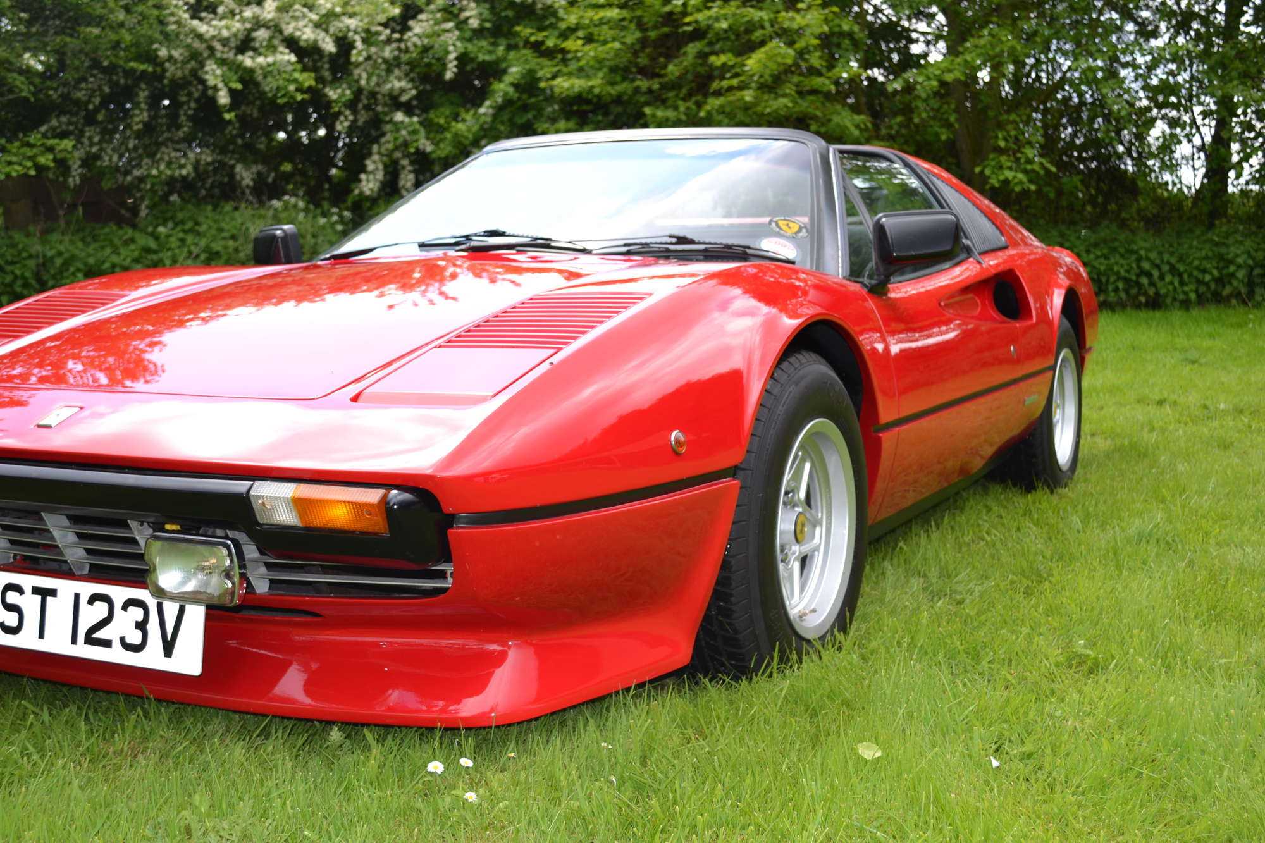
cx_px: 632
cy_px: 422
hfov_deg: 46.4
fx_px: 1476
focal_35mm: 42
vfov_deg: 31.9
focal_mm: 28
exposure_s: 1/200
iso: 100
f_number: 5
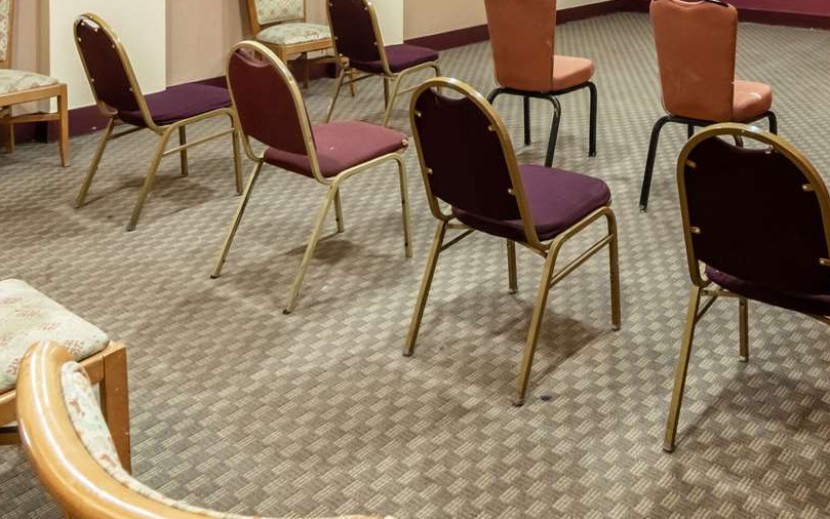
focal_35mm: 34
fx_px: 769
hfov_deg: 54.3
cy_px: 81
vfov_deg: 35.7
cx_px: 612
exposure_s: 1/20
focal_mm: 12
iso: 800
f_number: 8
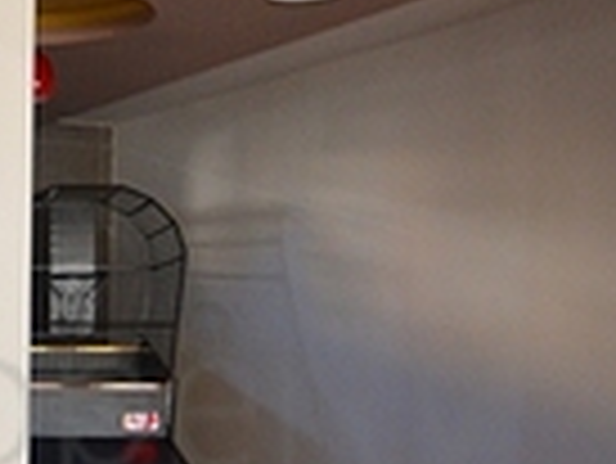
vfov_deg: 19.3
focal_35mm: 76
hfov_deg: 24.1
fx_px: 1354
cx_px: -47
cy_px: 360
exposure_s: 1/60
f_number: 4
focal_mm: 10
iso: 800
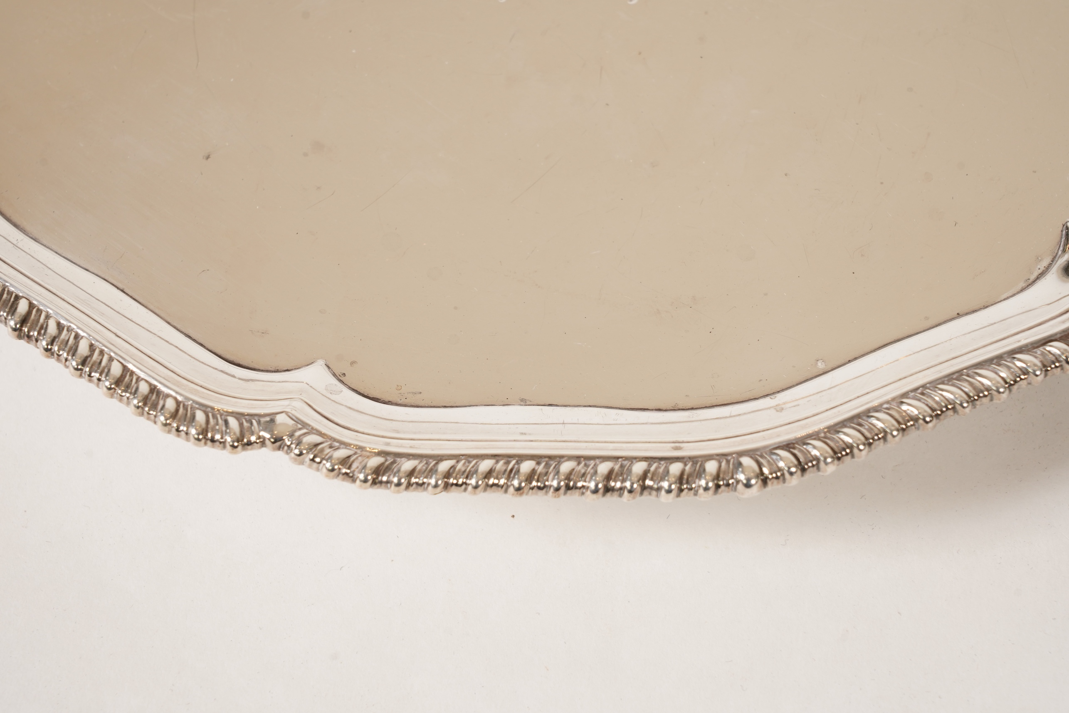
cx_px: 534
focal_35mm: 105
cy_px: 356
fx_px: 3118
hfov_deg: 19.5
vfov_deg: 13.0
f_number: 11
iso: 500
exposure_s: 1/125
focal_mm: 105
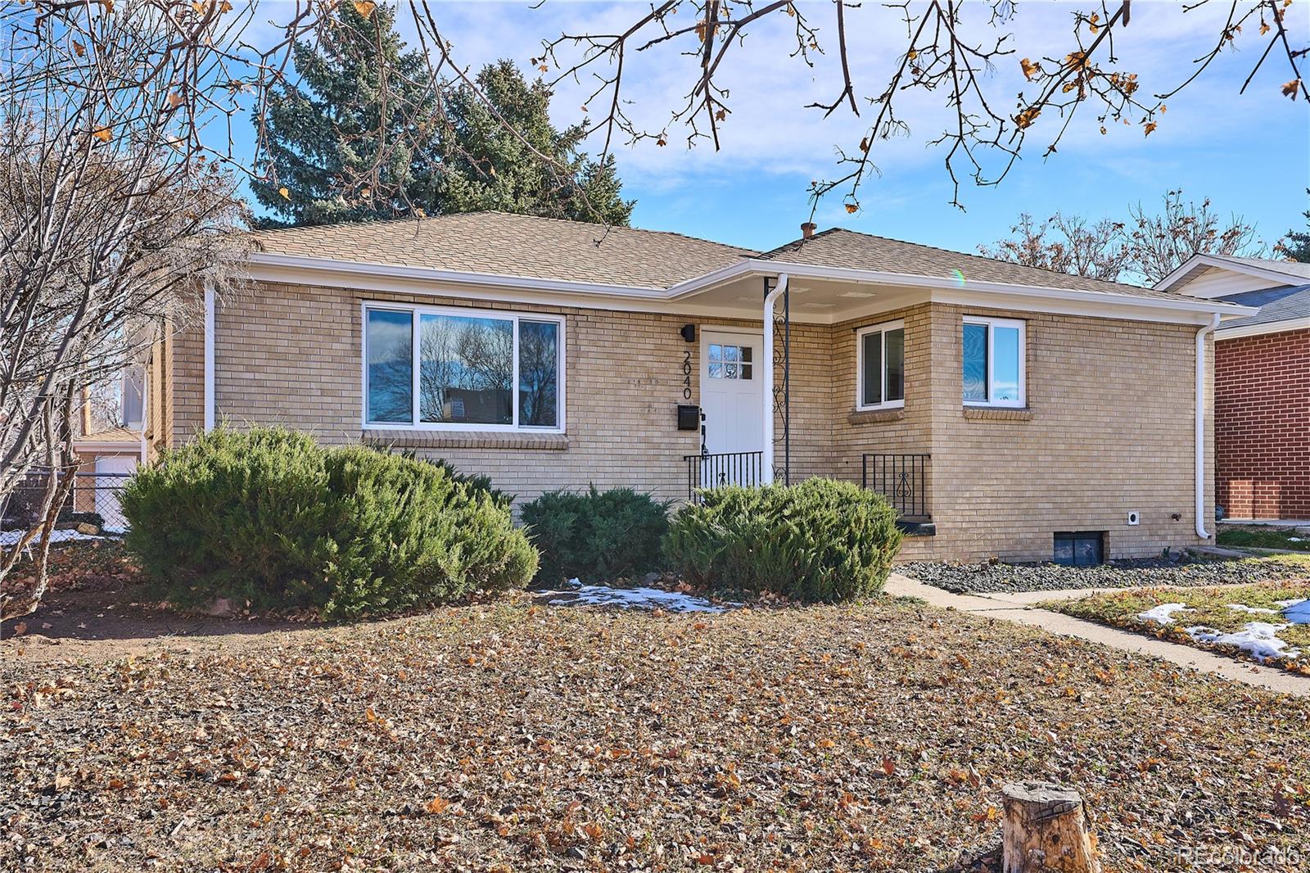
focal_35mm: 30
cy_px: 436
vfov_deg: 43.6
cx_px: 655
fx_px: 1091
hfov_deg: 61.9
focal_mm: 30
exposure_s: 1/400
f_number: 10
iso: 400
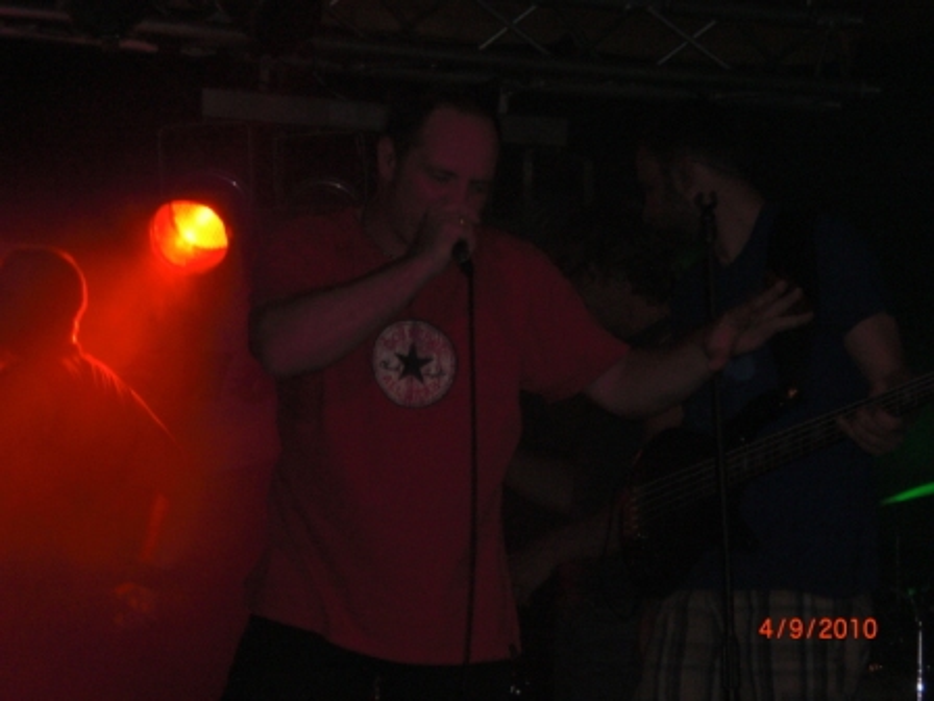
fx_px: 3076
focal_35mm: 114
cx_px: 467
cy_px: 350
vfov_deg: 13.0
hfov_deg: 17.3
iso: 200
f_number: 5.9
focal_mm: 18.9
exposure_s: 1/60
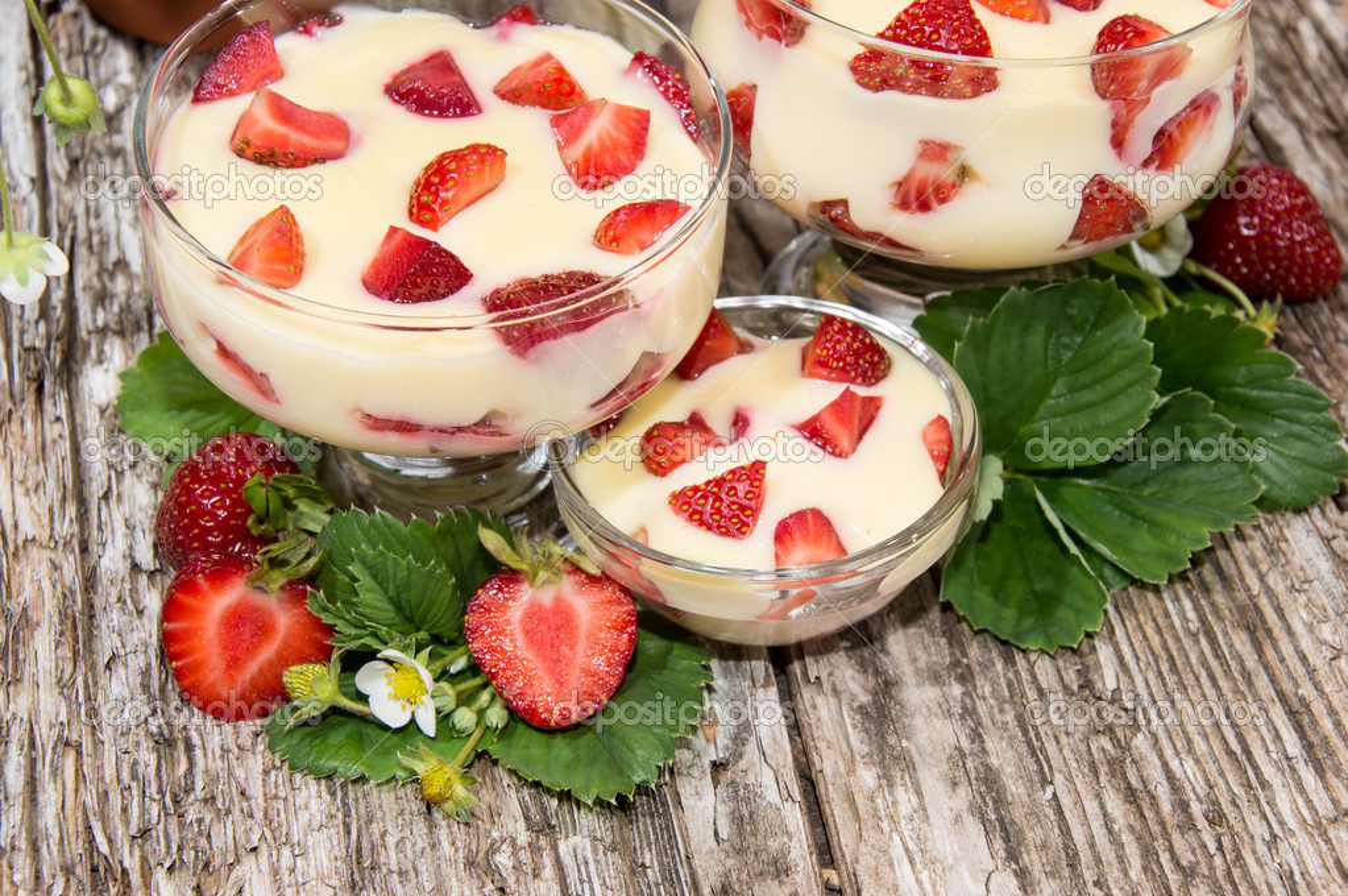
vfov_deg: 13.8
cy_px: 448
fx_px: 3703
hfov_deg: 20.6
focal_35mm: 99
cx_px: 674
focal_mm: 66
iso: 100
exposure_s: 1/160
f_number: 11
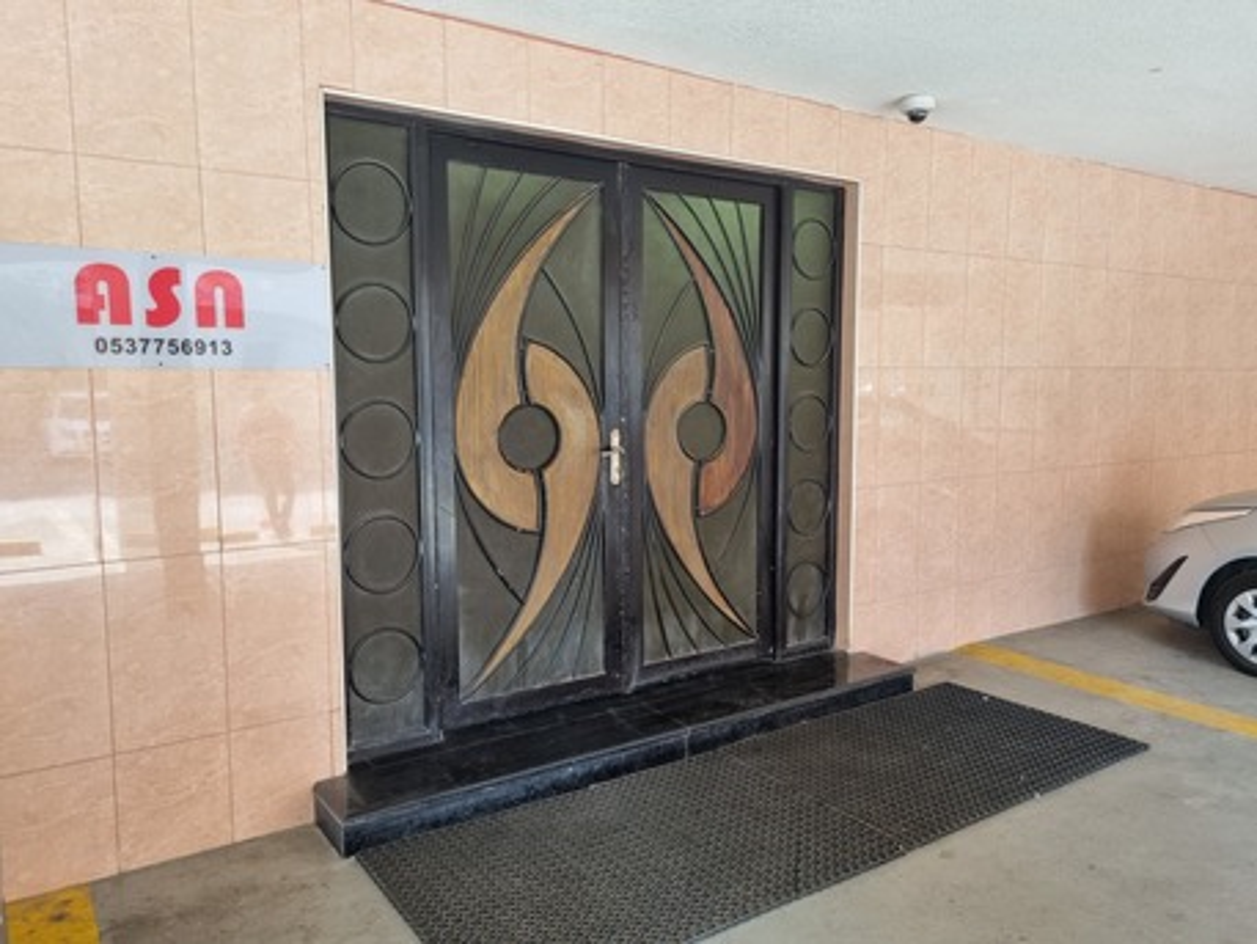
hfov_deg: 67.3
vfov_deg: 53.1
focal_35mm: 26
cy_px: 472
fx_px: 944
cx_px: 628
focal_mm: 5.4
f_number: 1.8
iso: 80
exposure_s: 1/120
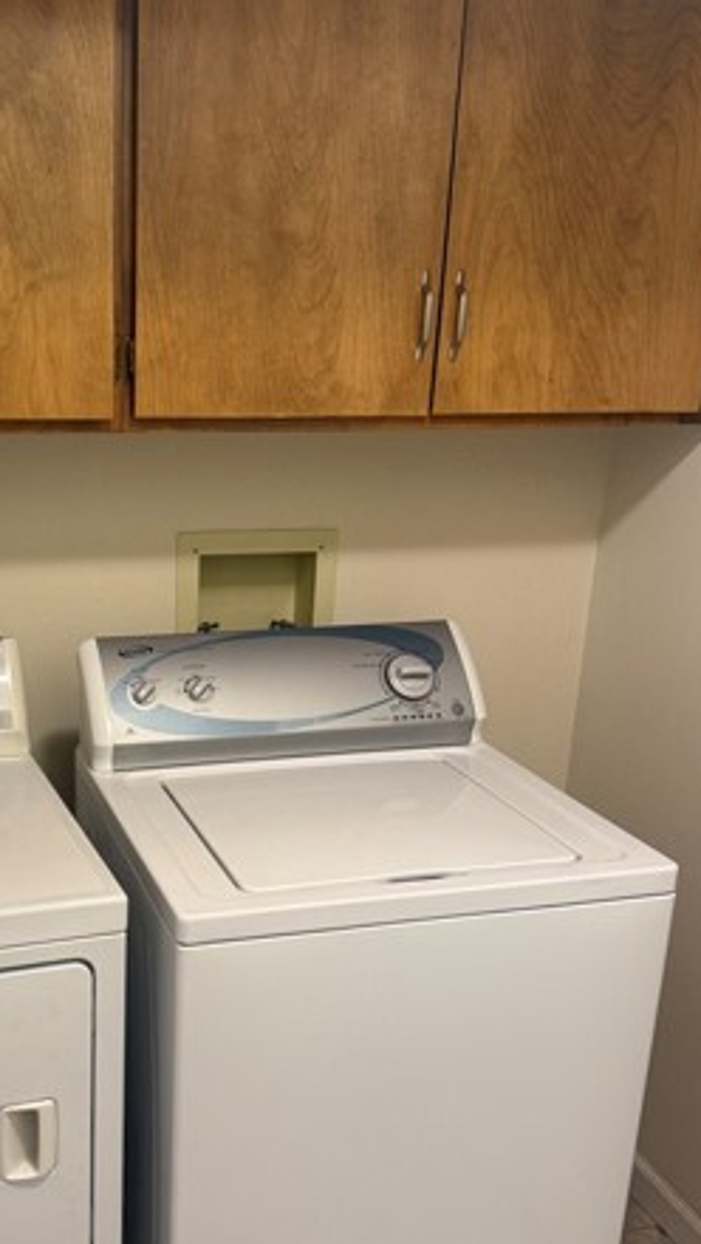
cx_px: 178
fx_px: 1254
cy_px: 744
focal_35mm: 38
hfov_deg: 30.7
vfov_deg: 52.4
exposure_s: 1/60
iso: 160
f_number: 1.78
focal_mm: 6.76
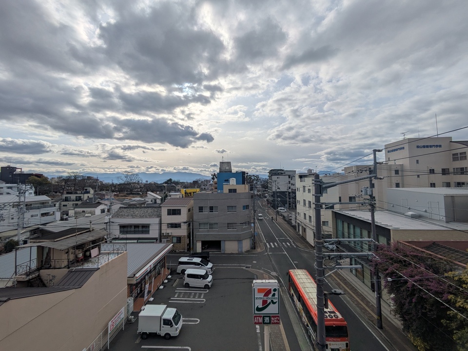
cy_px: 176
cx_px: 234
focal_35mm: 14
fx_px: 189
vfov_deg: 85.7
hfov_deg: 102.1
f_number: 2.2
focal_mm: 1.83
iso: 51
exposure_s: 1/6024
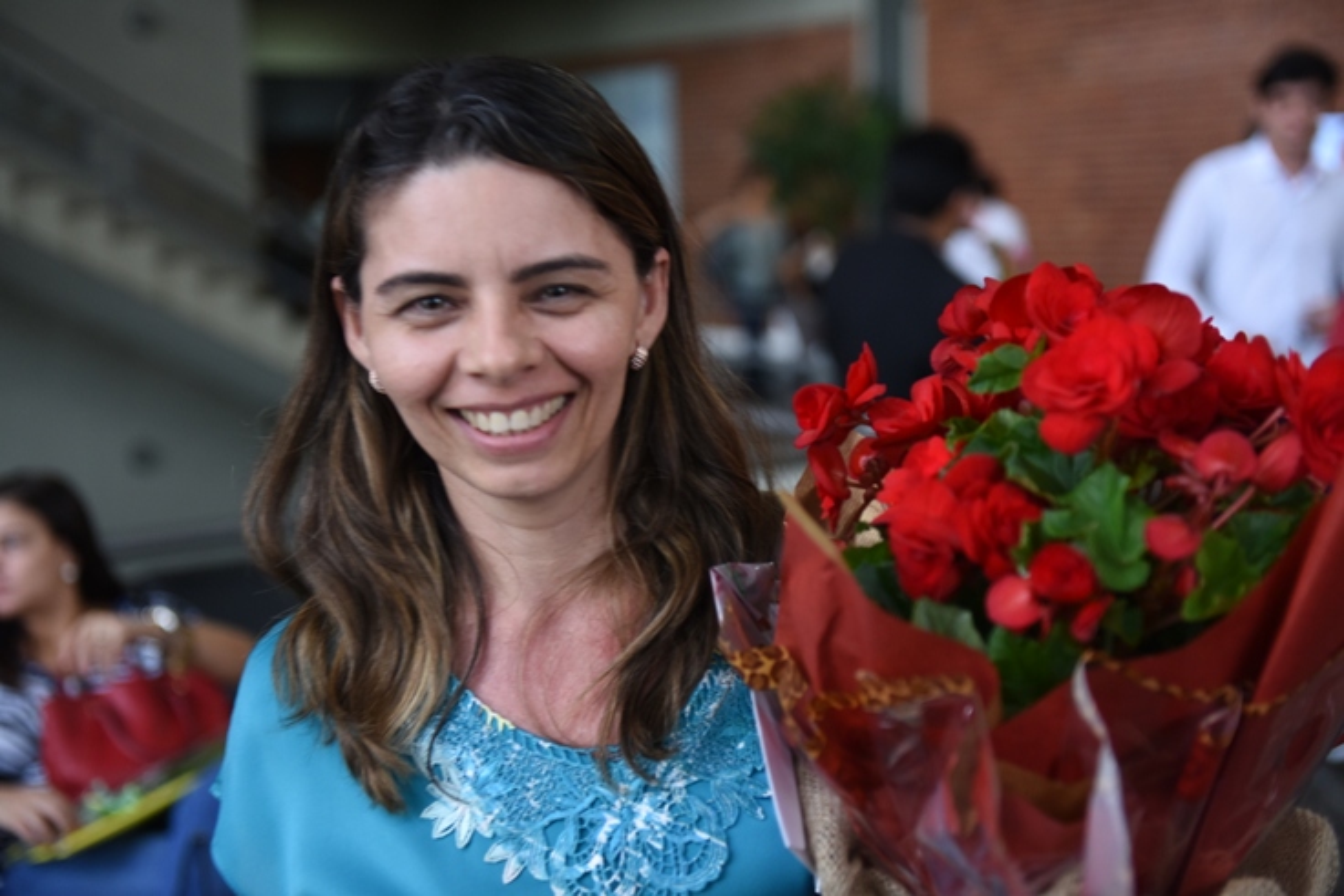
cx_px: 672
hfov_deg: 36.2
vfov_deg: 24.6
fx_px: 2054
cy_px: 448
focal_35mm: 55
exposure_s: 1/125
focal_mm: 55
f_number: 3.2
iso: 1000
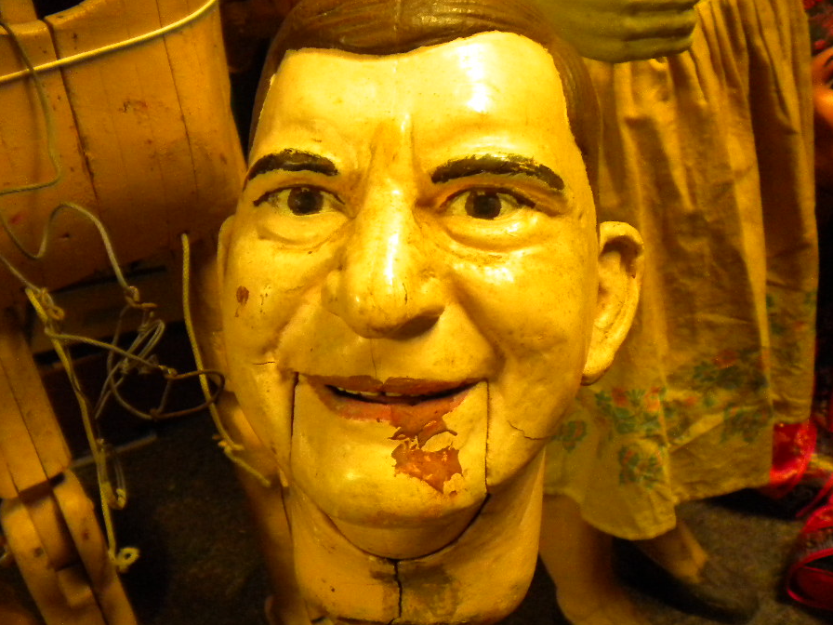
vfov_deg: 36.0
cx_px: 376
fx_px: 963
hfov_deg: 46.7
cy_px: 301
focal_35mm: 40
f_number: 3.1
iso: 521
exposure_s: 1/53.2
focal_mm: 6.3
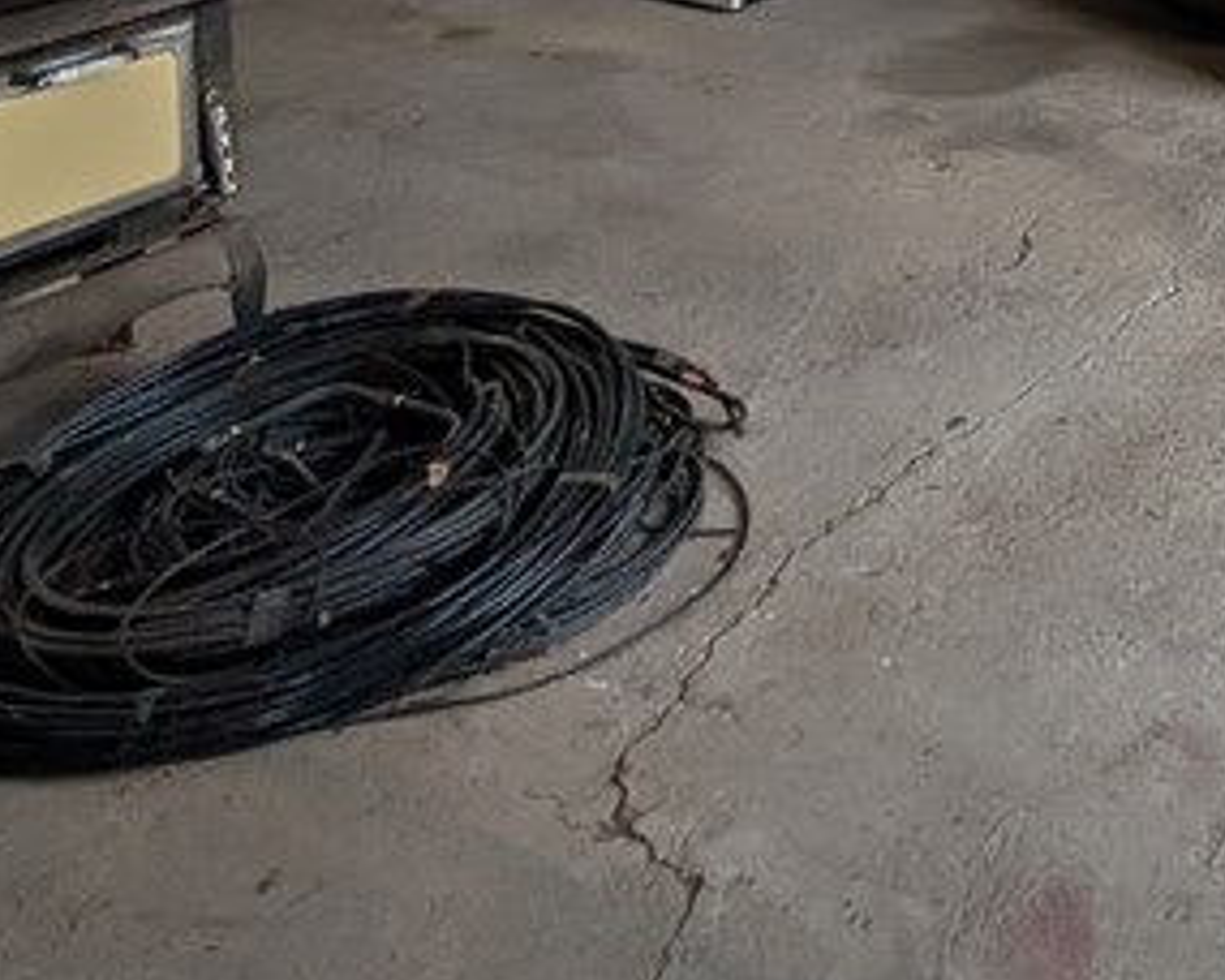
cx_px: 1416
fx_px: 1523
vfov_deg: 27.2
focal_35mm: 42
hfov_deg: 35.8
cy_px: -417
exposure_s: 1/629
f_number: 1.7
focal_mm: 2.02
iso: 35
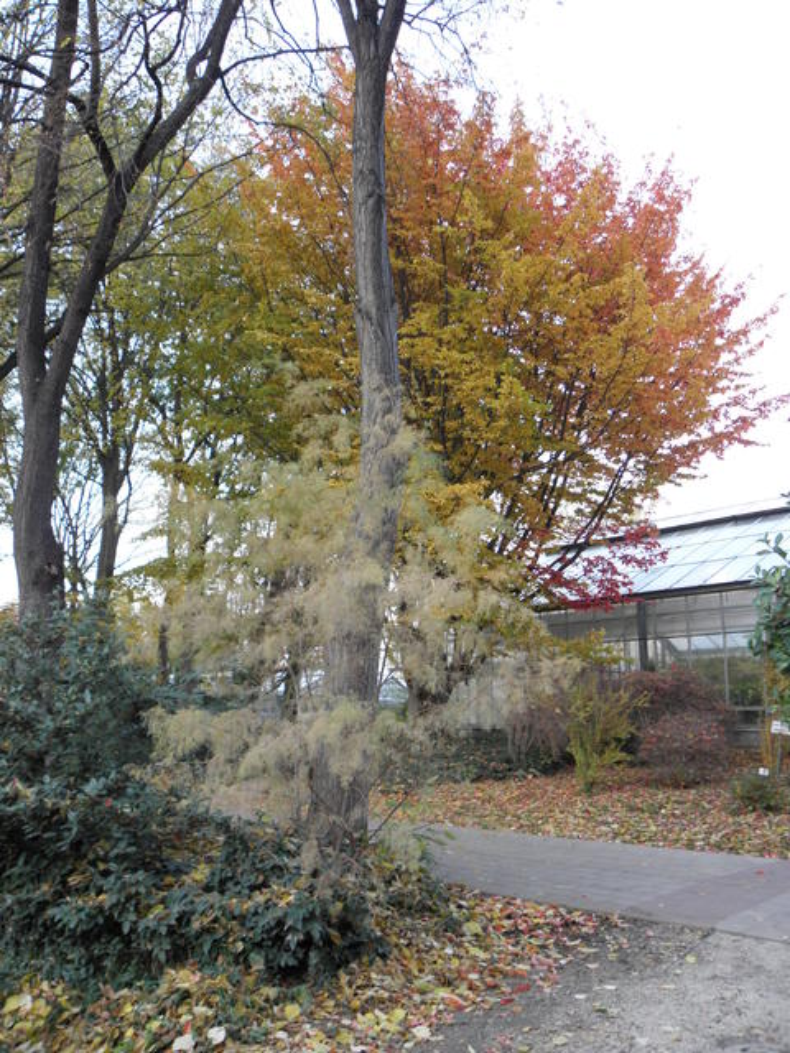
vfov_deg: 61.7
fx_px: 882
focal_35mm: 29
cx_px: 395
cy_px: 526
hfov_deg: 48.2
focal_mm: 5.16
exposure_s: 1/13
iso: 125
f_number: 2.9
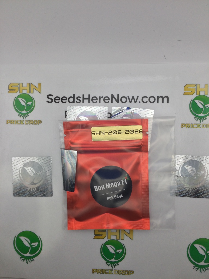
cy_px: 140
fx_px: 250
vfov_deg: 58.4
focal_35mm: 31
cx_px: 104
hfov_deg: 45.4
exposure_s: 1/120
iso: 25
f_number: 2.4
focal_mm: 3.3
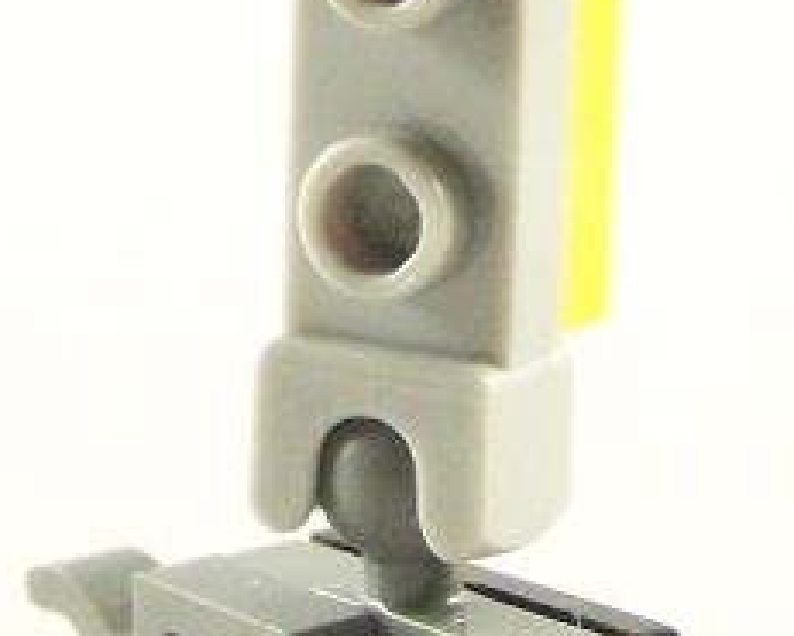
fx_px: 7029
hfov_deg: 6.5
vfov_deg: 5.2
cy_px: 113
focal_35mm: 299
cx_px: 419
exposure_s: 1/60
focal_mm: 11.5
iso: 400
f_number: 3.2
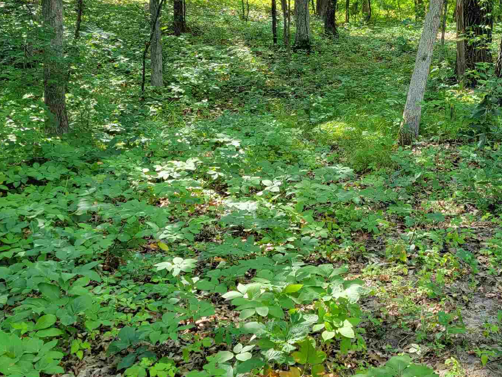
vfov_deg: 26.7
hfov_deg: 35.5
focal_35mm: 54
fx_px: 783
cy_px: 98
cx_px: 286
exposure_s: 1/120
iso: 50
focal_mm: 6.7
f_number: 1.8
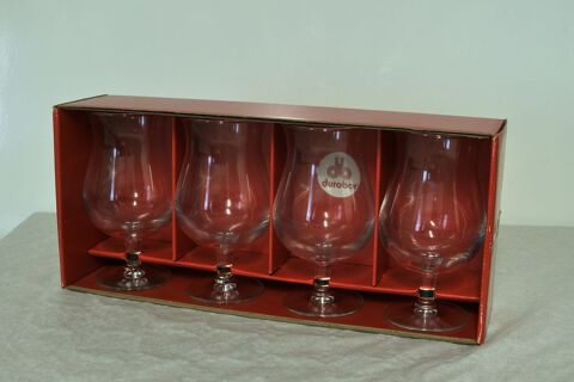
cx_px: 287
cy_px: 191
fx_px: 829
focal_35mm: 52
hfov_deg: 38.2
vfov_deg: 26.0
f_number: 8
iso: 100
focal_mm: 35
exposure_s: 5
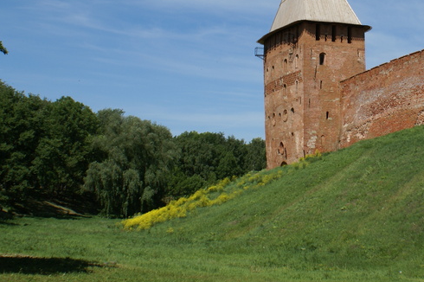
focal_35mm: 69
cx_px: 333
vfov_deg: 19.6
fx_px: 812
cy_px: 74
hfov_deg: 28.7
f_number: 8
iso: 100
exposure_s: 1/500
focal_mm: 22
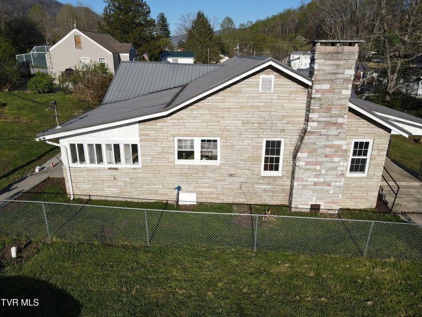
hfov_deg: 71.6
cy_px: 158
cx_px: 211
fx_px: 293
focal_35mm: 24
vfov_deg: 56.8
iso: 100
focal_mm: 4.5
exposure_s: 1/1000
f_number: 2.8
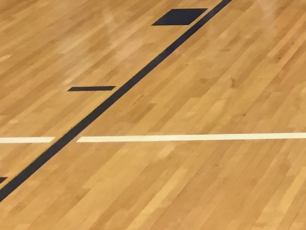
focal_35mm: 146
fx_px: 1291
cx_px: 576
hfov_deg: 12.2
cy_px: -279
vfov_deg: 9.3
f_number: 2.2
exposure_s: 1/30
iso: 125
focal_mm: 4.15
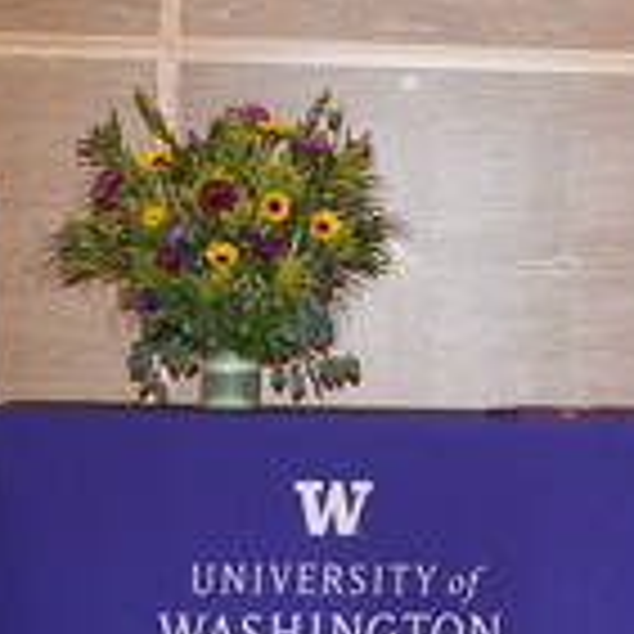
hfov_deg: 11.0
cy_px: 88
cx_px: 897
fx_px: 3191
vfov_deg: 11.3
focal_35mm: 154
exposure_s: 1/80
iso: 1600
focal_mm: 54
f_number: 5
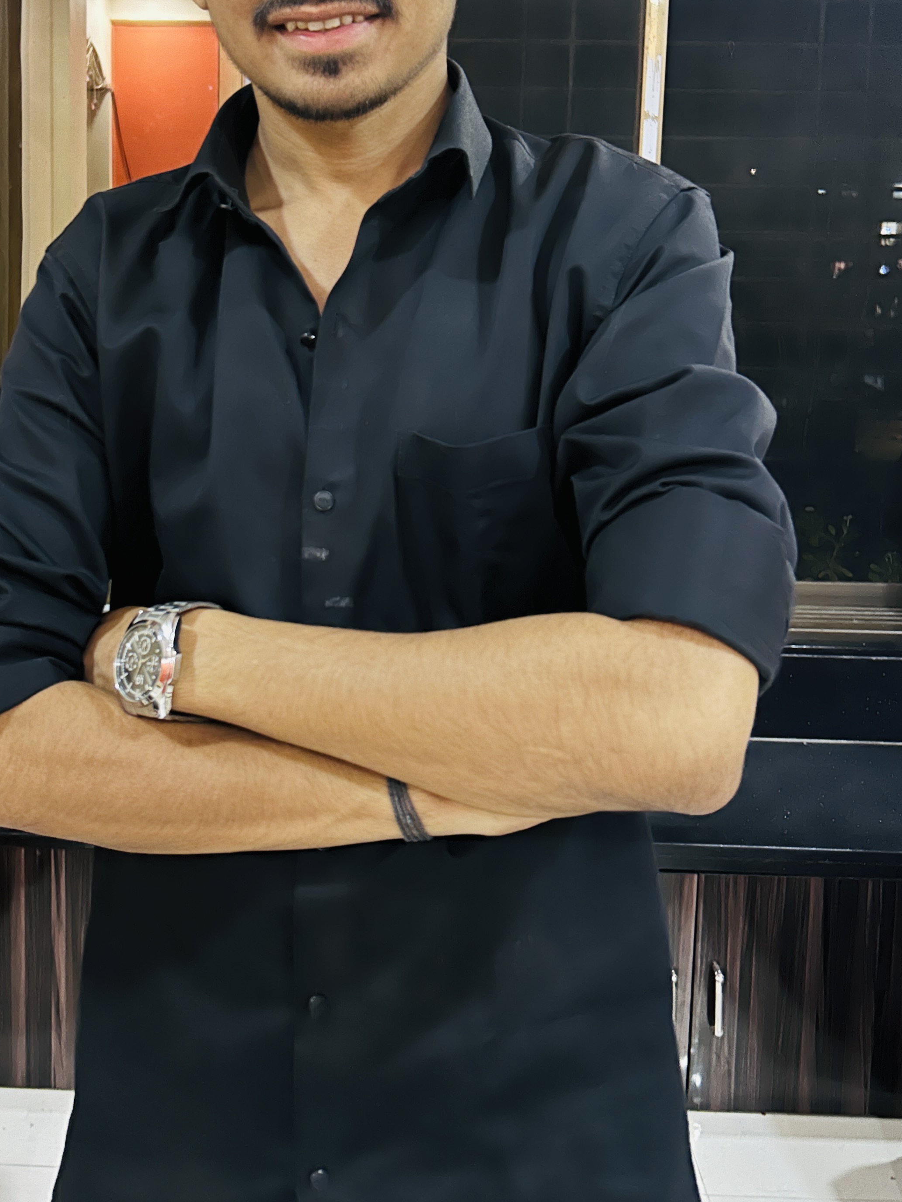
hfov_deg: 37.4
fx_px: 1320
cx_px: 325
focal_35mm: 38
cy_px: 384
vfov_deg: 48.0
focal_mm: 5.7
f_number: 1.5
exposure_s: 1/33
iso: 400
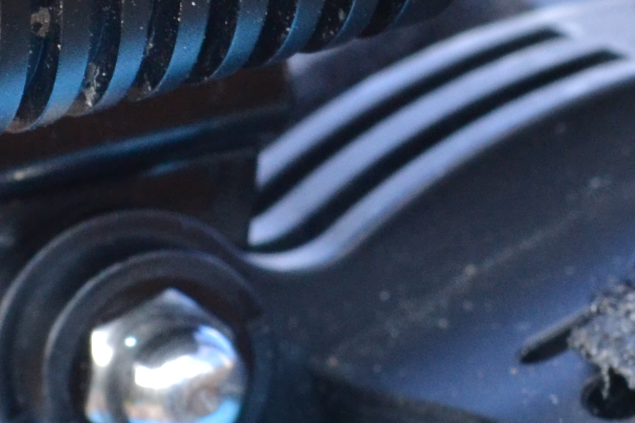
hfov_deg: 6.2
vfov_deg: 4.2
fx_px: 5803
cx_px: 40
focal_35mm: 329
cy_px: 98
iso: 800
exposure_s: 1/200
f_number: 10
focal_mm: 44
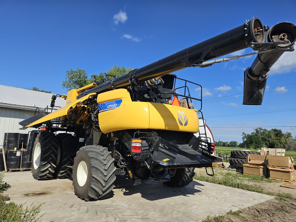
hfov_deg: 71.6
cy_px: 115
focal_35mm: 24
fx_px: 205
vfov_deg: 56.8
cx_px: 143
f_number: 1.8
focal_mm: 5.4
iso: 25
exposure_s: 1/2686
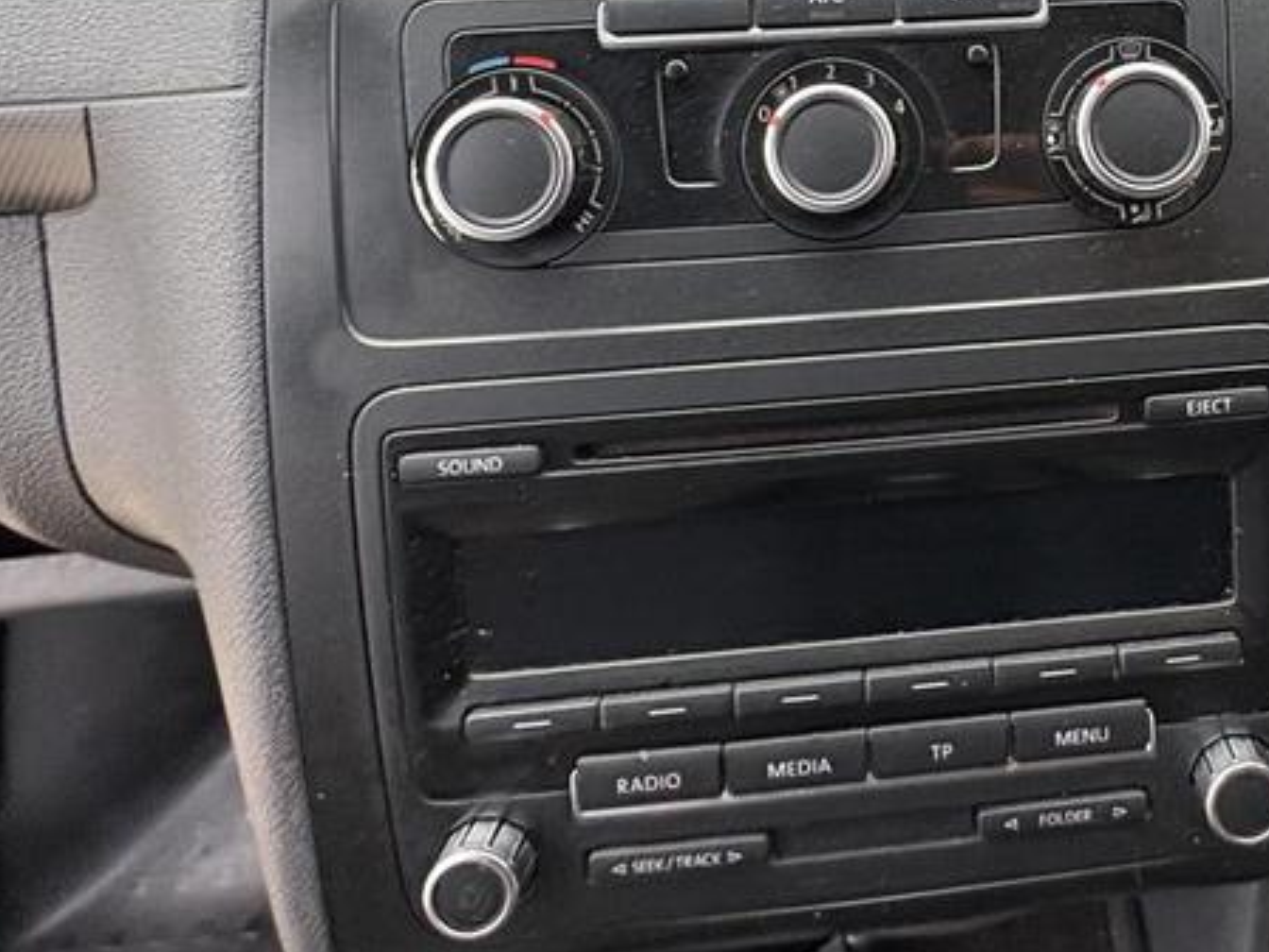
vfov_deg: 45.2
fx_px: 1026
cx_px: 994
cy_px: 96
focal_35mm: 28
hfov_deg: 59.1
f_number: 2.2
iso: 160
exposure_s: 1/99
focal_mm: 2.22
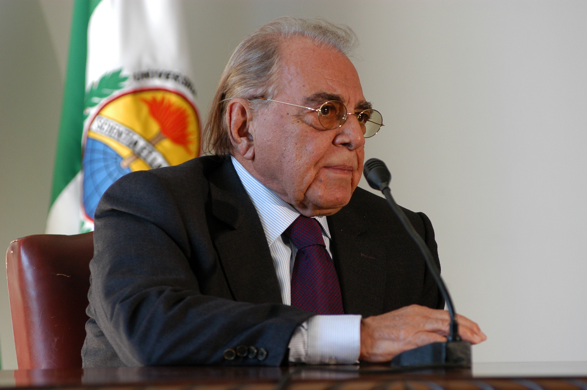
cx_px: 294
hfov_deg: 8.9
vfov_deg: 5.9
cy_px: 195
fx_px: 3788
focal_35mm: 232
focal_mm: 155
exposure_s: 1/125
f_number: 3.5
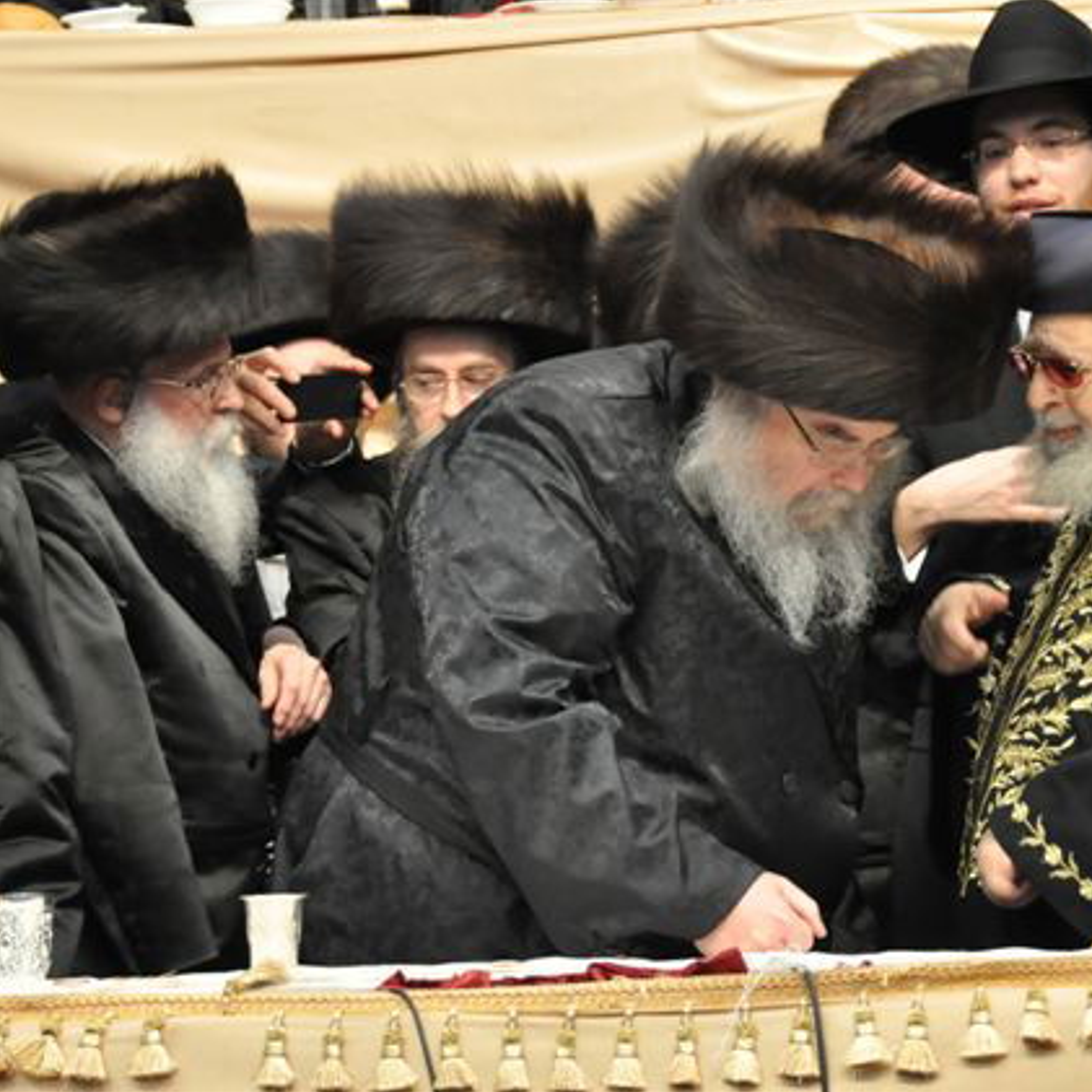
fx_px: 5389
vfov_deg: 11.6
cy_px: 543
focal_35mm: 151
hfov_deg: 11.6
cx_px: 700
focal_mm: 78
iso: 3200
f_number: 5.6
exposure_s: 1/60
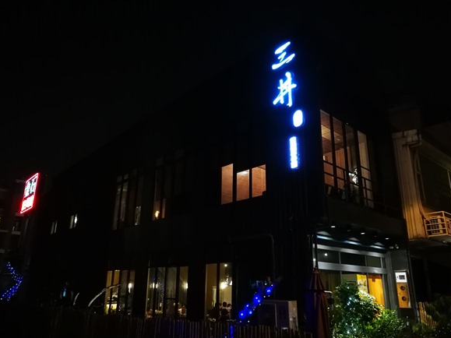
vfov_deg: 49.7
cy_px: 174
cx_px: 232
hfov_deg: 63.4
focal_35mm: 28
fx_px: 365
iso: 800
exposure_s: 1/17.1
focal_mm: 4.5
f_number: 2.2
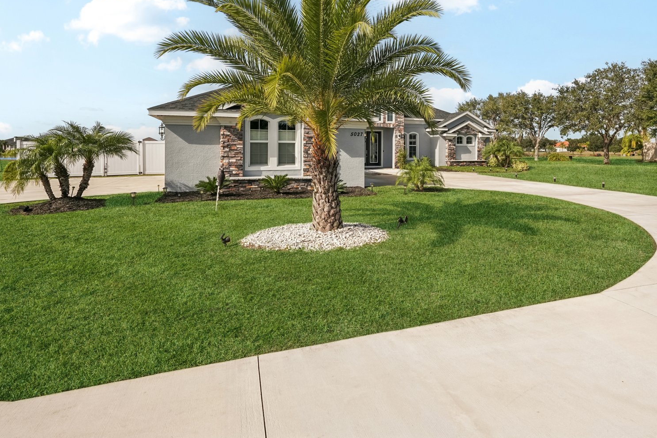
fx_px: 414
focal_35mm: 23
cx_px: 382
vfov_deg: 54.5
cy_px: 141
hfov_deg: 76.3
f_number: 8
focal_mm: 16.5
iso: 400
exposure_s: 1/1250
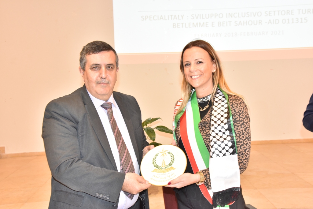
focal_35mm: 46
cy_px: 104
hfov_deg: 42.7
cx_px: 156
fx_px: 400
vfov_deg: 29.3
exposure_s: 1/13
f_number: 10
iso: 2500
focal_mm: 46
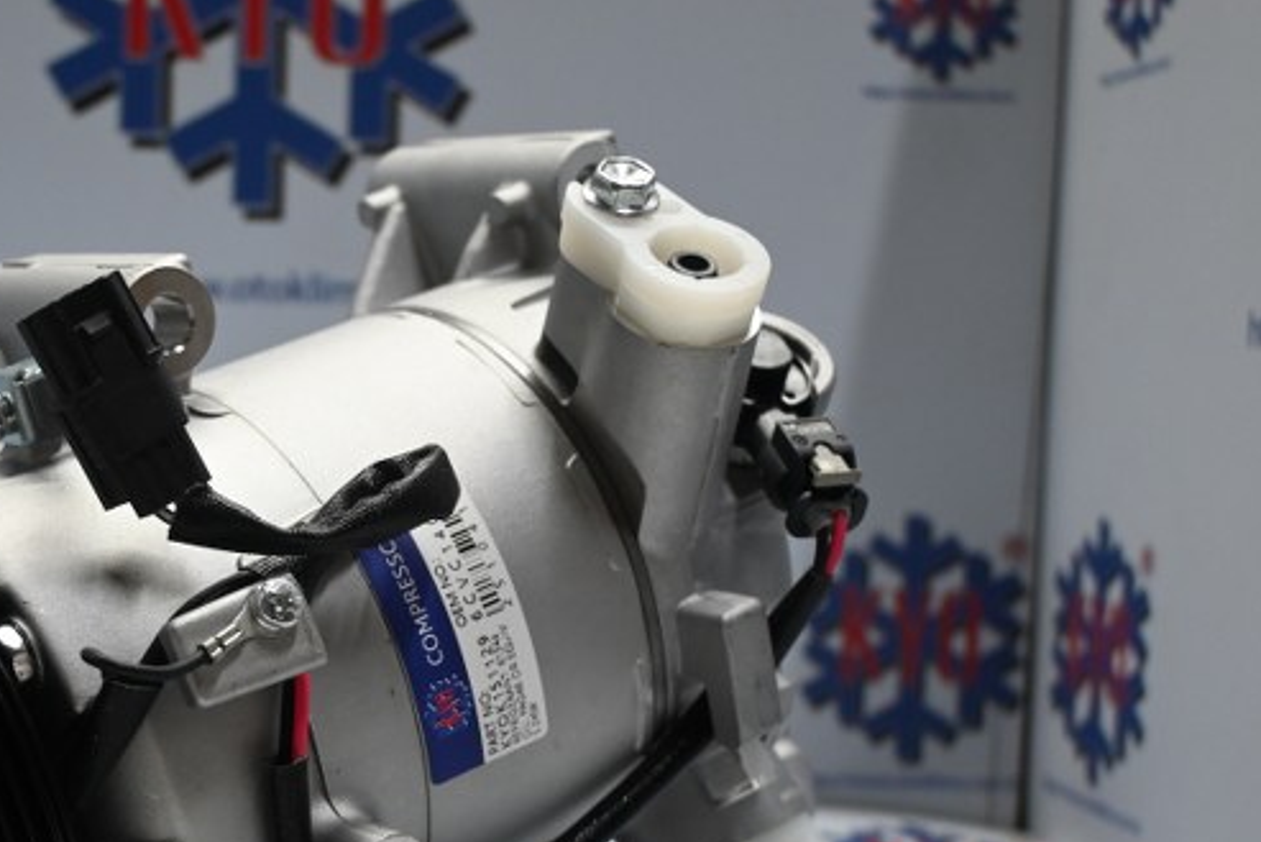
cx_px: 289
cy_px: 577
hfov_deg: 32.2
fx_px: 2131
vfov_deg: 22.2
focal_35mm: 61
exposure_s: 1/125
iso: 1000
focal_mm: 25
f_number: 4.2
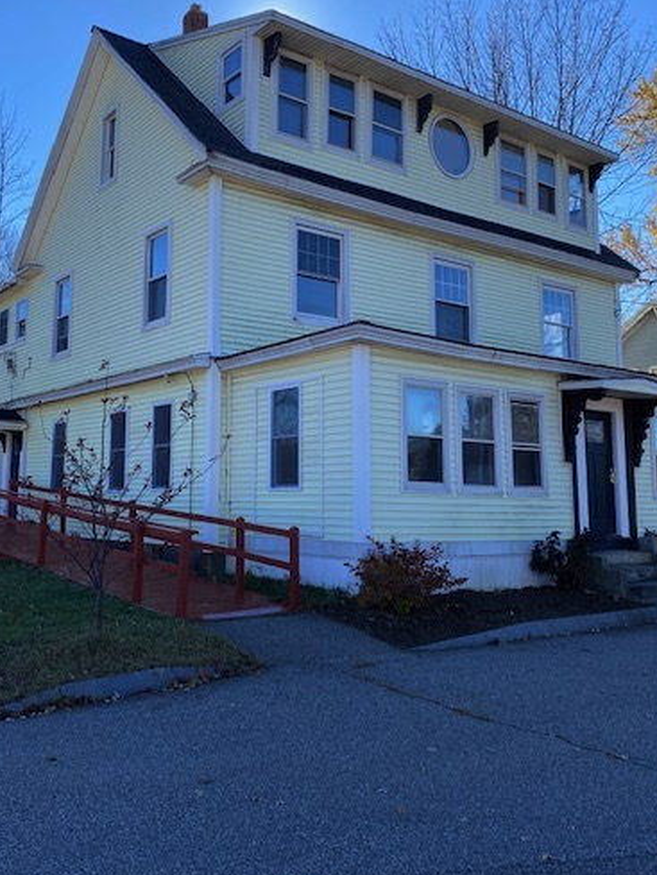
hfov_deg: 41.7
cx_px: 272
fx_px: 860
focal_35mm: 34
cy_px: 383
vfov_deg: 53.8
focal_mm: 4.25
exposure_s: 1/1754
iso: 32
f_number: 1.8
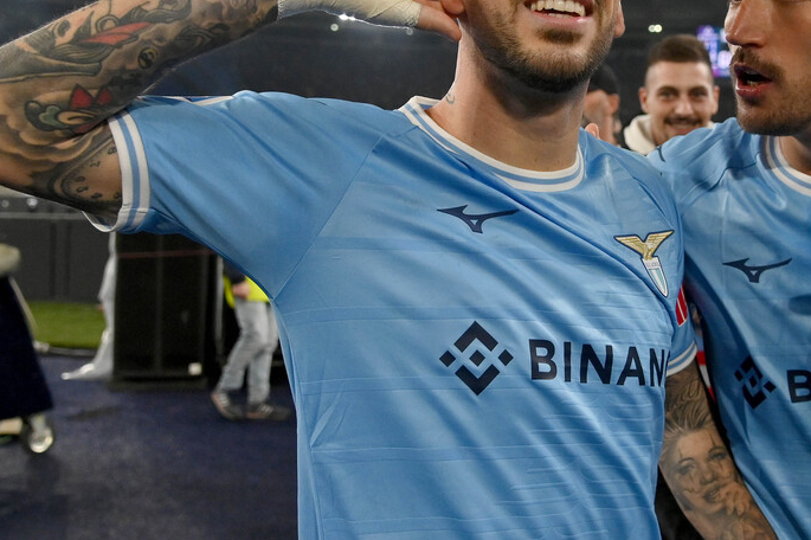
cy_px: 224
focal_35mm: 42
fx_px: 946
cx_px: 571
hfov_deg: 45.4
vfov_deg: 31.8
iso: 2000
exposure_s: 1/1600
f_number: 4
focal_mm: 24
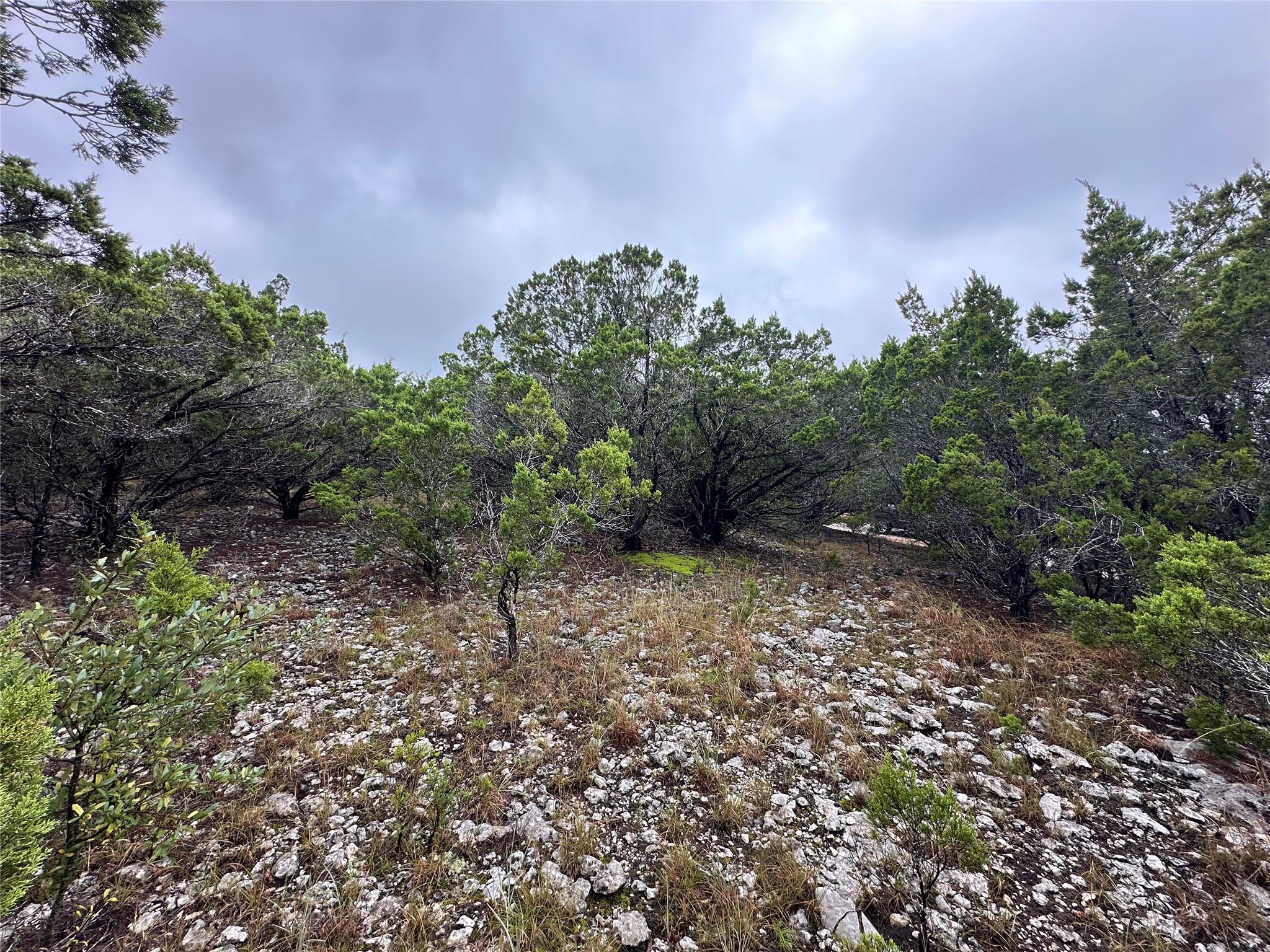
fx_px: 514
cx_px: 635
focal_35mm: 14
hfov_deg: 102.1
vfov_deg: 85.7
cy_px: 476
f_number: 2.2
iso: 40
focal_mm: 2.22
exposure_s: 1/135
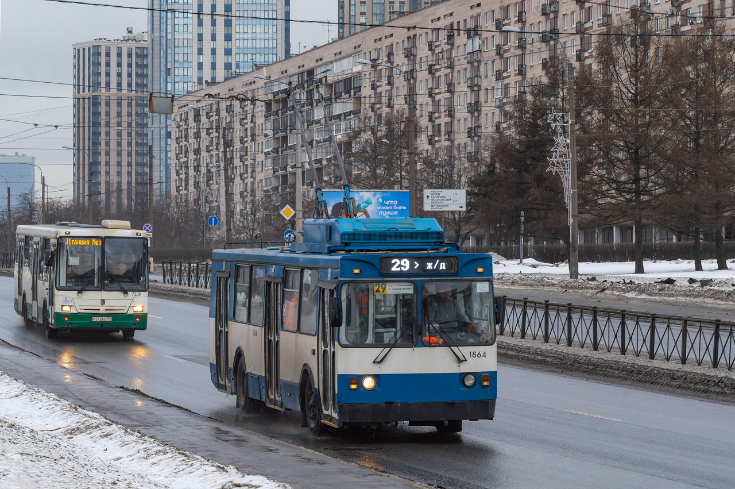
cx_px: 368
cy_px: 244
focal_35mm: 120
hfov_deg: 17.1
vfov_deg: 11.4
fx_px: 2448
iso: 800
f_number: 13
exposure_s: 1/250
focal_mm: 80
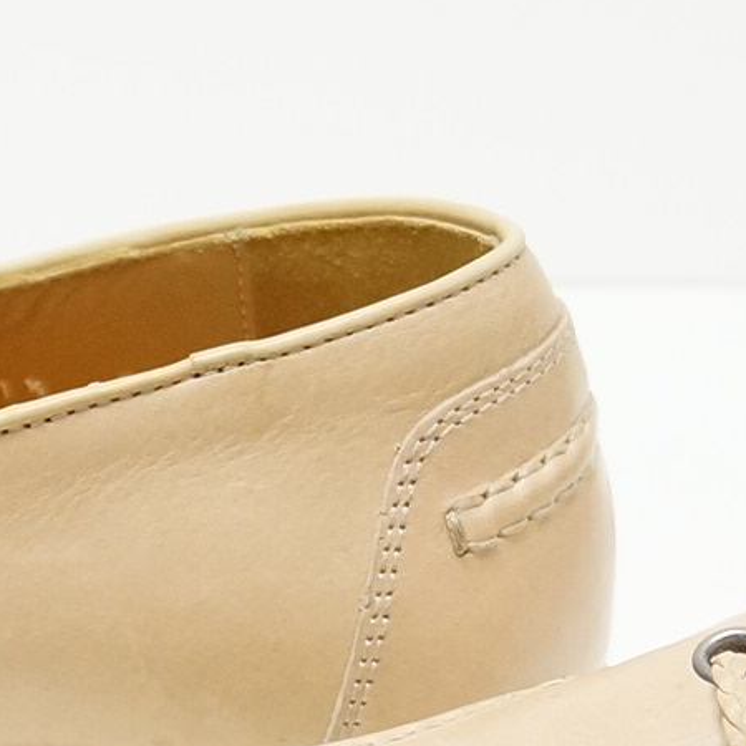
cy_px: 527
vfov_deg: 9.0
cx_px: 247
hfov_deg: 9.0
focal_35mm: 194
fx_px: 4730
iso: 800
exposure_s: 1/60
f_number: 4.5
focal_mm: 28
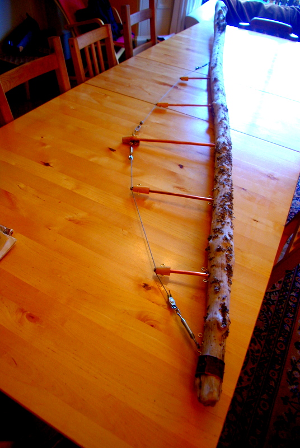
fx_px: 299
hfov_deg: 53.3
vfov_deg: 73.7
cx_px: 150
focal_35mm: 24
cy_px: 224
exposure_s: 1/10
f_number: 4
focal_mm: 16
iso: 400
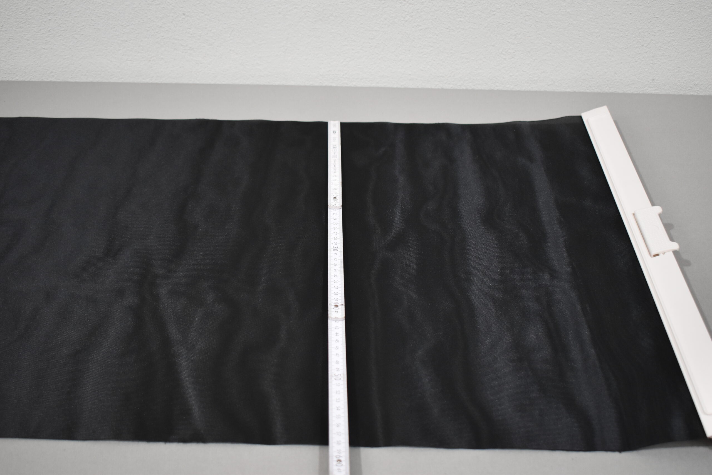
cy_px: 238
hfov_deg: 45.0
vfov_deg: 30.9
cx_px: 356
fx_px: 860
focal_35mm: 44
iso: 800
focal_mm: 29
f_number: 4.2
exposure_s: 1/160
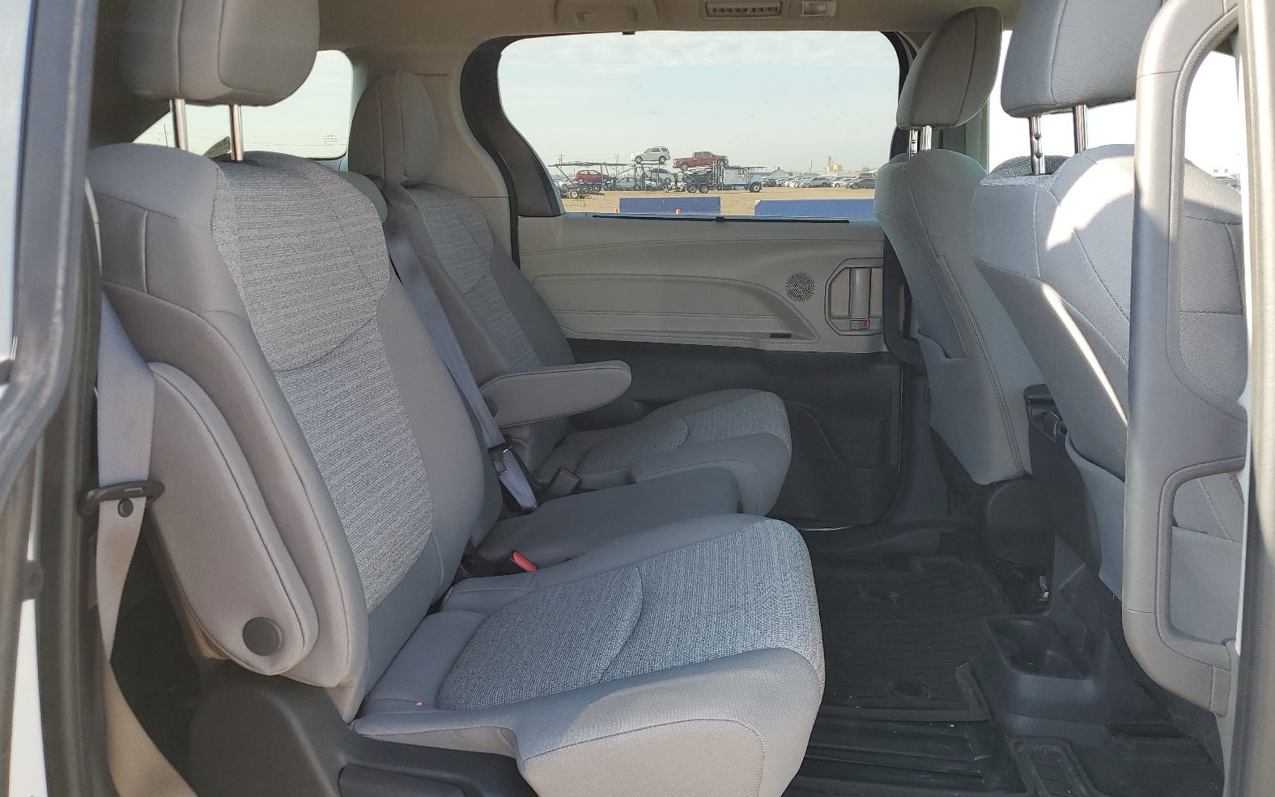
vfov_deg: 44.5
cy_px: 418
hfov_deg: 66.5
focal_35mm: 28
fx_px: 973
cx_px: 646
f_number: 1.5
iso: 50
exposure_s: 1/370
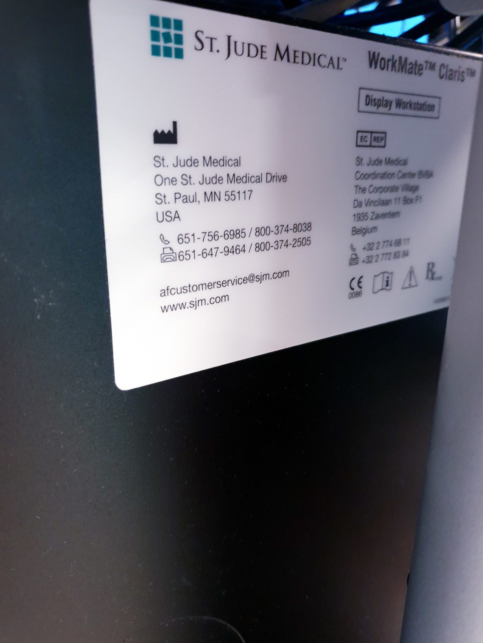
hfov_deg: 51.3
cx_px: 251
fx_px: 502
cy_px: 320
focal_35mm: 27
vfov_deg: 65.3
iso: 320
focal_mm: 4.3
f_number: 1.5
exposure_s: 1/17
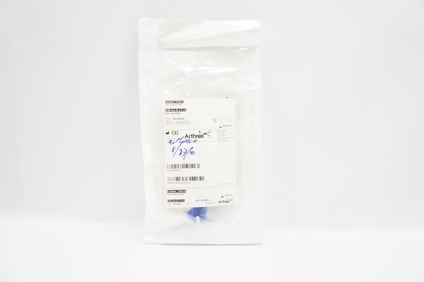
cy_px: 141
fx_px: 318
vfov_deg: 47.8
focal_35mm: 27
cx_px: 212
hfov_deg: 67.4
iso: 400
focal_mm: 18
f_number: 8
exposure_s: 1/30
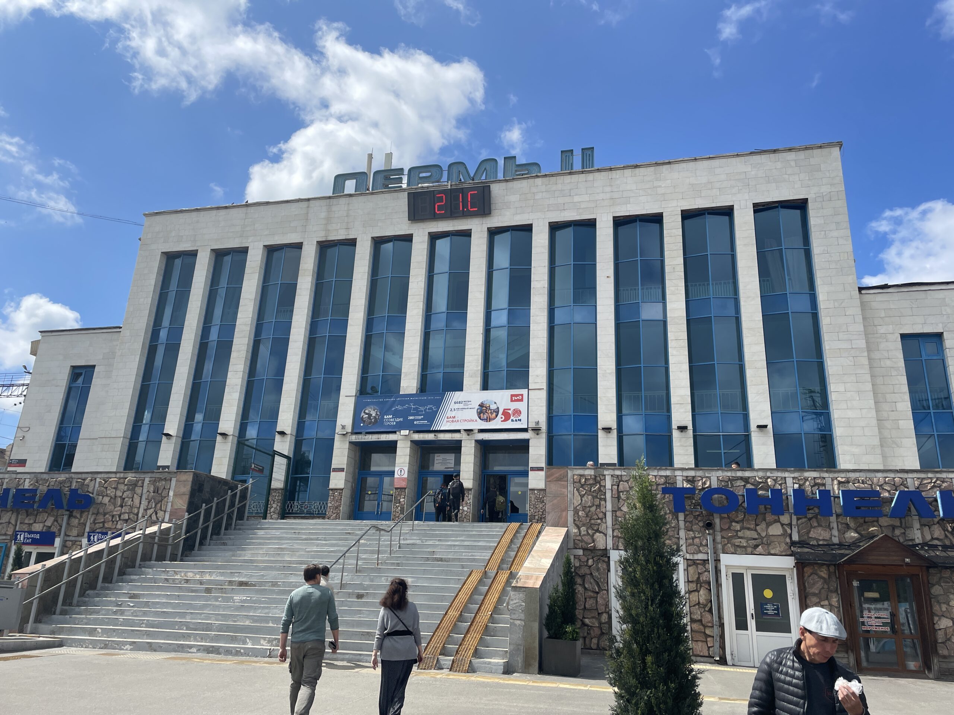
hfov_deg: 67.3
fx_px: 717
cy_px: 358
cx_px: 477
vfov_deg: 53.1
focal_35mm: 26
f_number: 1.6
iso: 32
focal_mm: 4.2
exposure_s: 1/4651
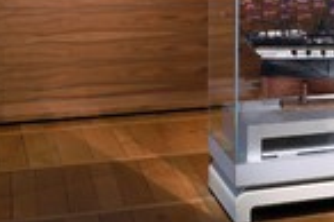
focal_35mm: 101
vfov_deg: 13.0
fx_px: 936
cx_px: 469
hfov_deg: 18.4
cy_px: -71
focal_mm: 35
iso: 800
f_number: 9
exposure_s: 1/3.33
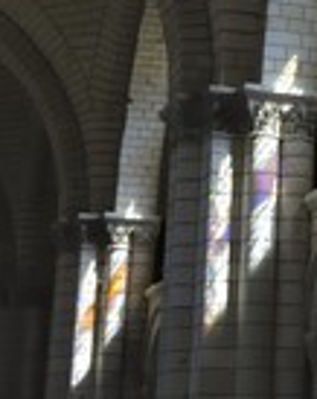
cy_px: -3
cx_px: 470
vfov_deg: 14.6
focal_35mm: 130
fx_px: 1530
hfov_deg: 11.4
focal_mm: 30
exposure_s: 1/15
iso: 100
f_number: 7.1
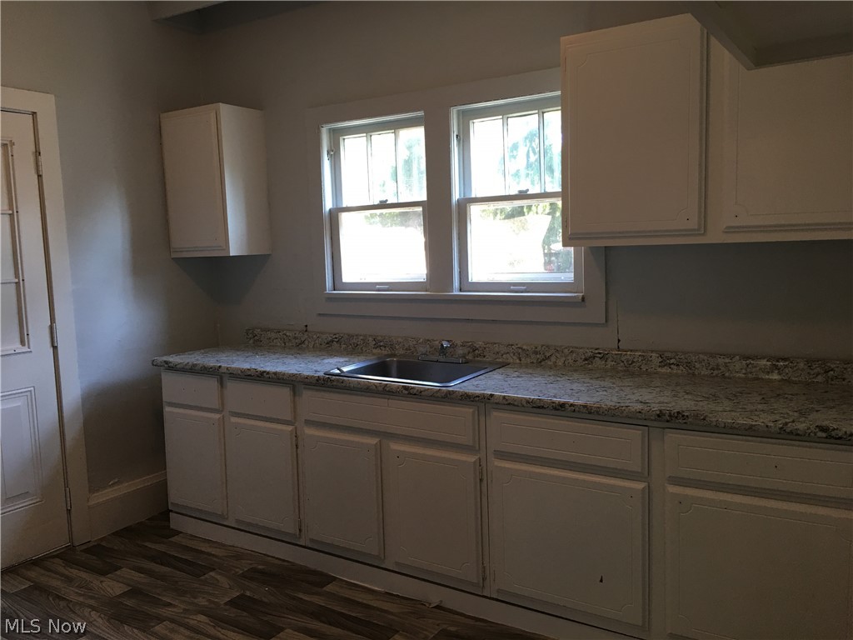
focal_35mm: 29
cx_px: 426
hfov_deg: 61.7
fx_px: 715
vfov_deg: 48.2
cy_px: 320
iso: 25
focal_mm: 4.15
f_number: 2.2
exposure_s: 1/15
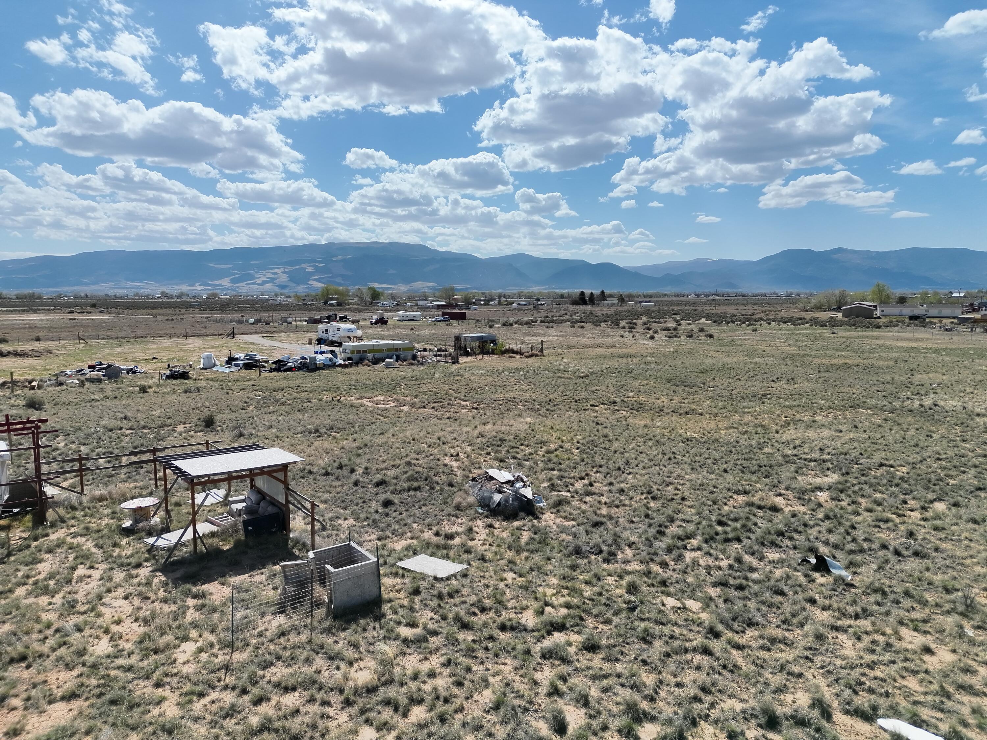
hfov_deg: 71.6
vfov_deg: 56.8
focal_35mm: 24
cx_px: 494
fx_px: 684
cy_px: 370
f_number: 1.7
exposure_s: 1/8000
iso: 180
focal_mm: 6.72
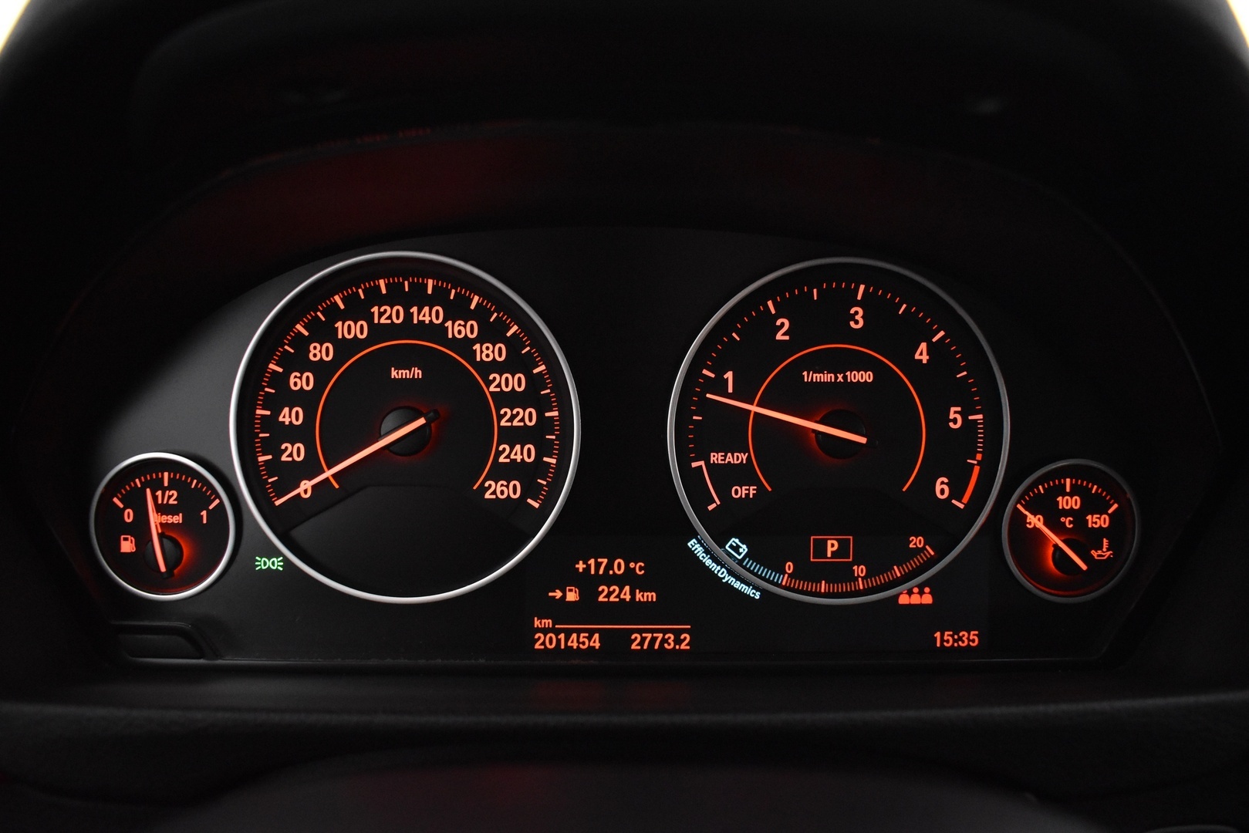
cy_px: 416
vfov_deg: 47.9
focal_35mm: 27
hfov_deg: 67.4
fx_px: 937
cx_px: 624
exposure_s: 1/50
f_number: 3.5
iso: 3200
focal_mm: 18
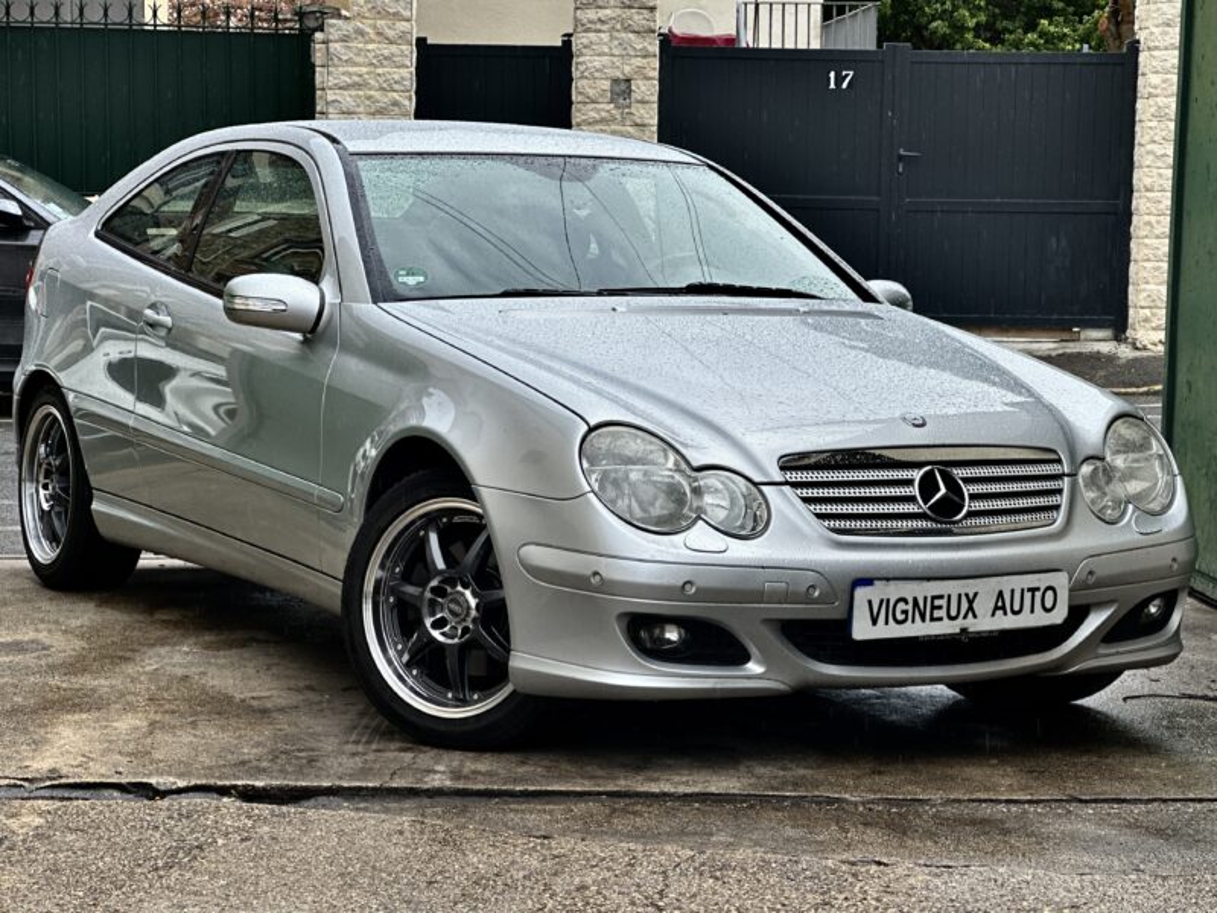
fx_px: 2707
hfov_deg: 25.3
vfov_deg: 19.1
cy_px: 456
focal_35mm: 77
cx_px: 608
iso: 32
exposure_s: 1/315
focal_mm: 9
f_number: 2.8
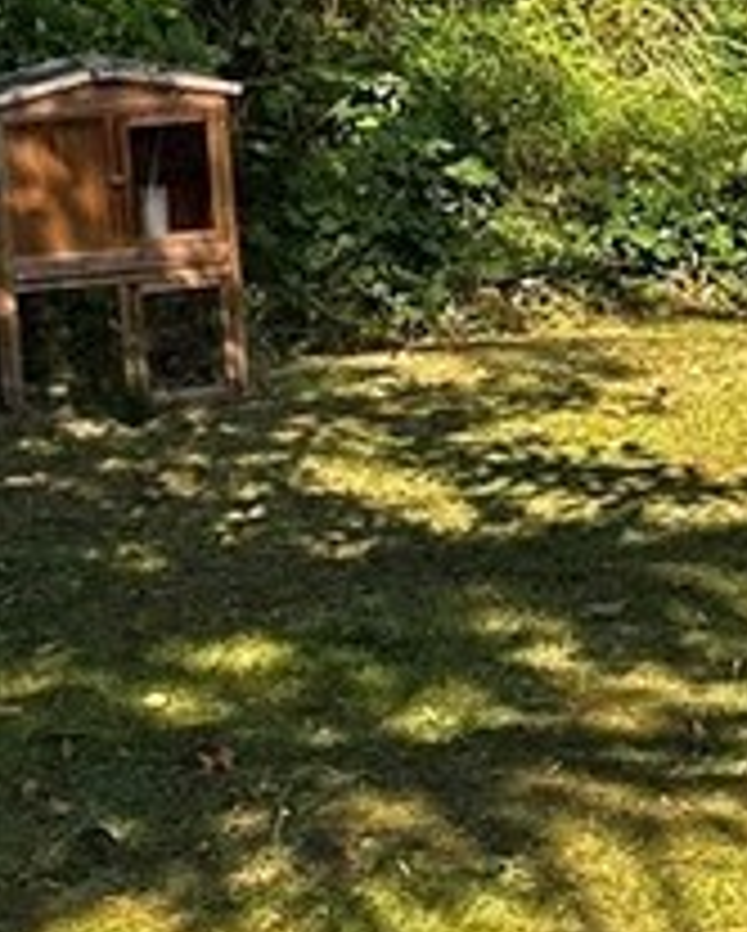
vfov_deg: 11.8
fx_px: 4498
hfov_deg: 9.5
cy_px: 167
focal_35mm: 163
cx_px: 612
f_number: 1.78
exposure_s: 1/1692
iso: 80
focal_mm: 6.86
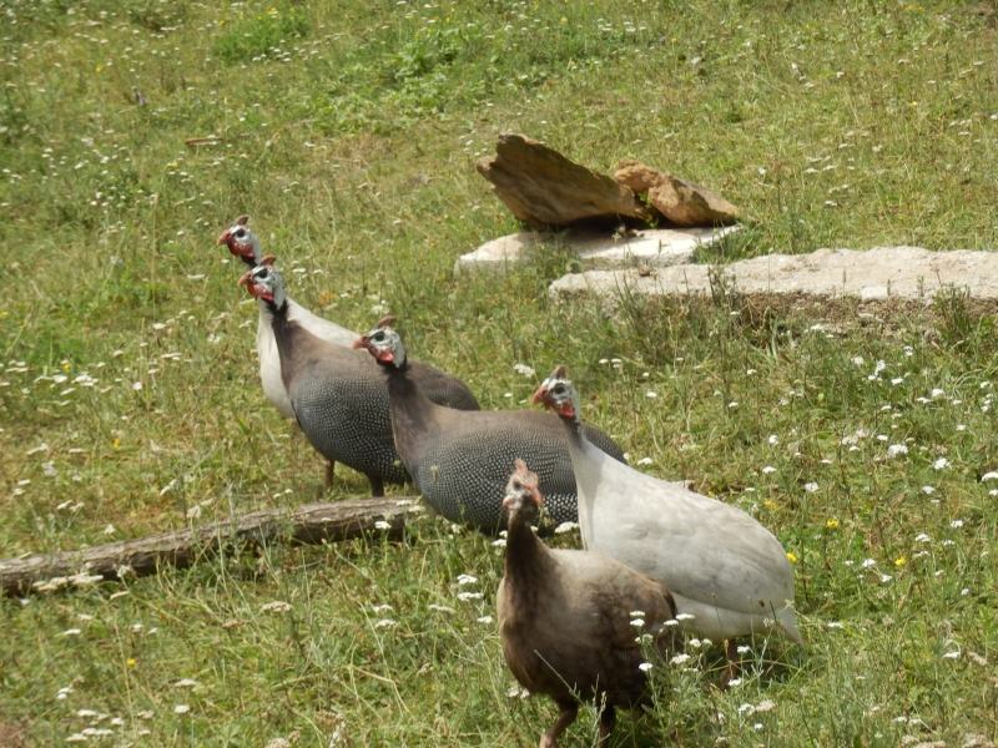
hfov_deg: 15.9
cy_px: 374
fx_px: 3575
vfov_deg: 12.0
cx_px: 499
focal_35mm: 124
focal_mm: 21.9
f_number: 5.7
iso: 80
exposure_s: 1/320
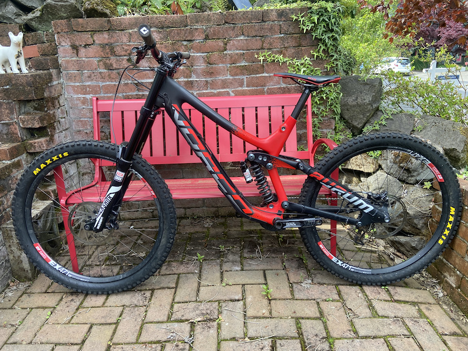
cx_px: 234
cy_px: 176
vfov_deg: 53.1
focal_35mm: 26
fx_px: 352
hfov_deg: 67.3
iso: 32
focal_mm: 4.25
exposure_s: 1/123
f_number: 1.8
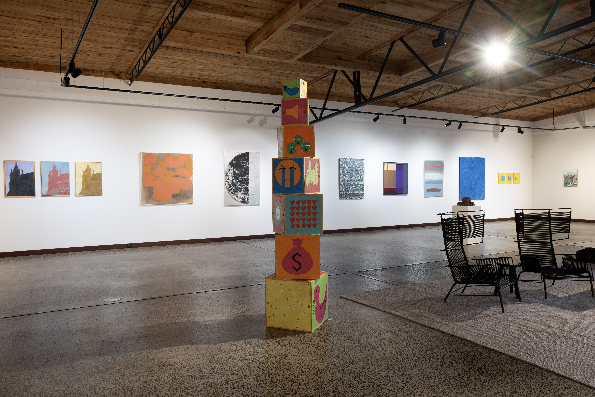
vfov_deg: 47.2
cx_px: 298
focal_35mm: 28
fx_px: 454
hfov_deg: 66.4
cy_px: 198
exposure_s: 1/8
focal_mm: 27.5
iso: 400
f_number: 8
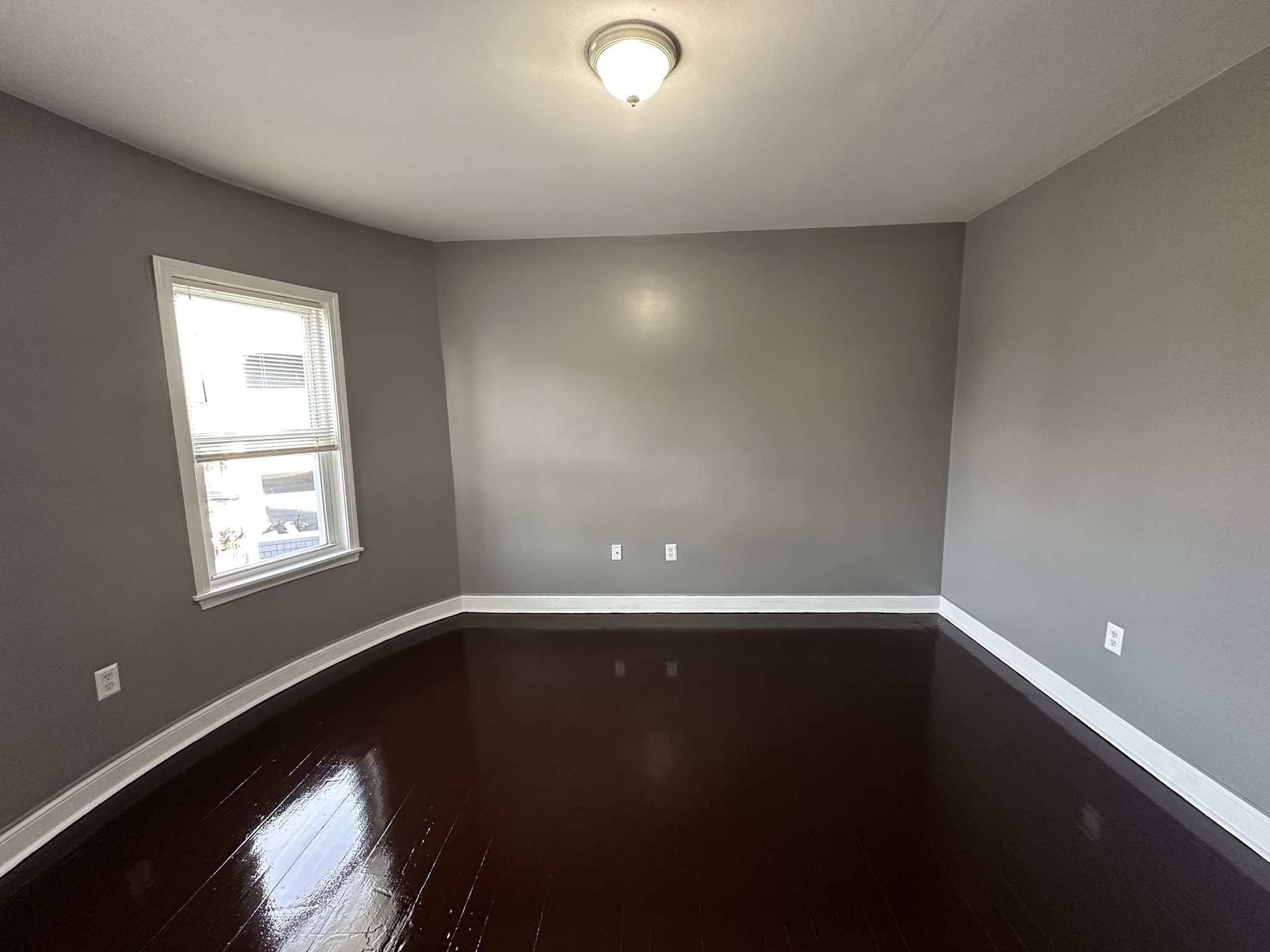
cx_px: 635
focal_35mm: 14
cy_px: 476
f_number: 2.2
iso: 320
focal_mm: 2.22
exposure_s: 1/60
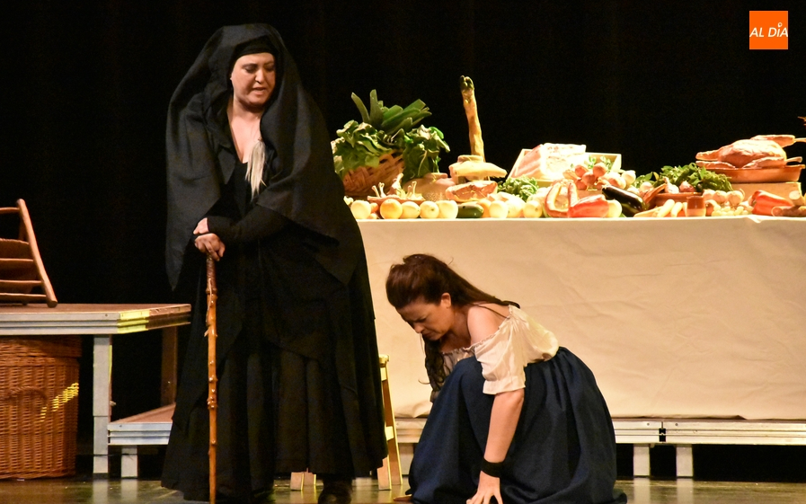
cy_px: 263
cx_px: 403
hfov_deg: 9.8
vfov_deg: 6.1
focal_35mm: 215
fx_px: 4724
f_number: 5.6
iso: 16000
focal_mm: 140
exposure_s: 1/125
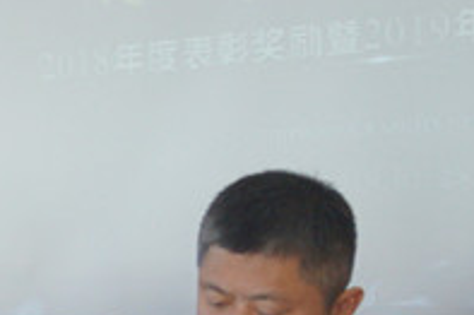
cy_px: 439
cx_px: -224
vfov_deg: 10.4
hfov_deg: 14.9
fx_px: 1684
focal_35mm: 128
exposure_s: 1/160
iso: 1000
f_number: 4.5
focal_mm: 28
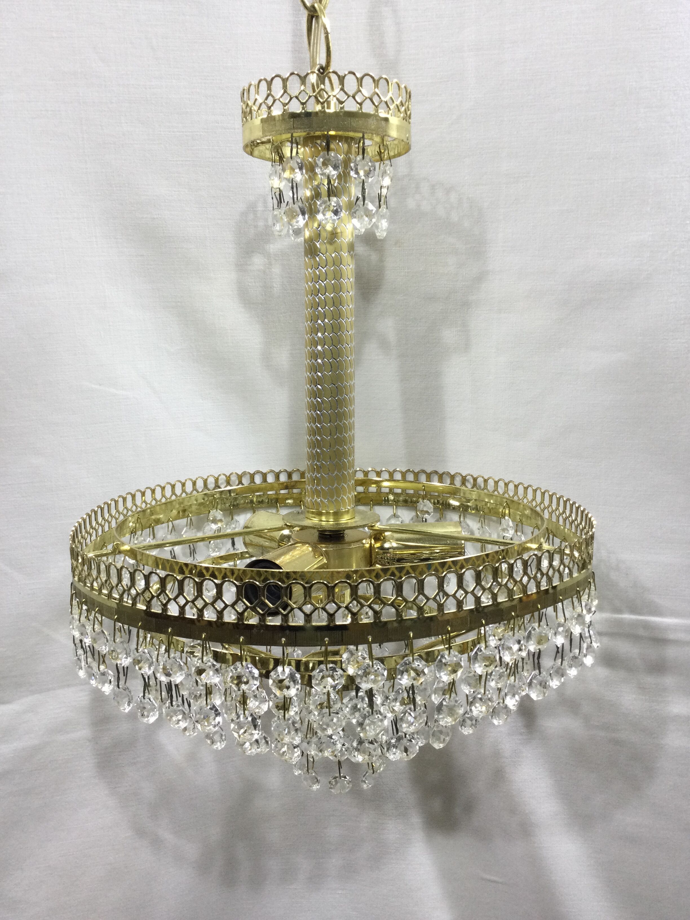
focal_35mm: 31
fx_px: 824
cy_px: 460
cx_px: 345
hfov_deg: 45.4
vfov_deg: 58.4
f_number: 2.4
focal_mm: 3.3
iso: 25
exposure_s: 1/33
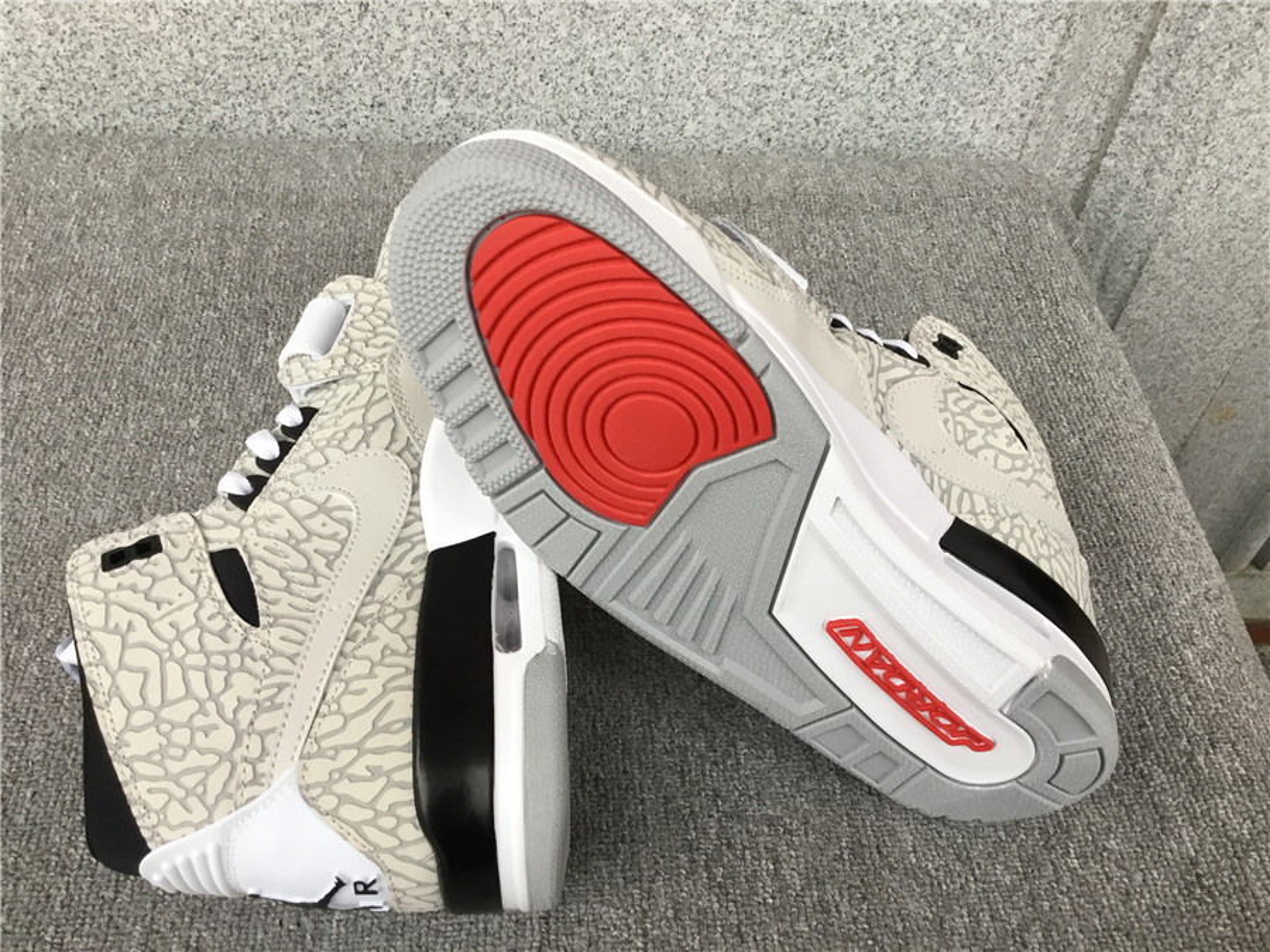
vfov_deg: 45.4
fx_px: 1137
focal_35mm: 31
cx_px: 635
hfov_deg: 58.4
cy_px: 476
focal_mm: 3.3
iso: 40
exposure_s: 1/33
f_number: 2.4
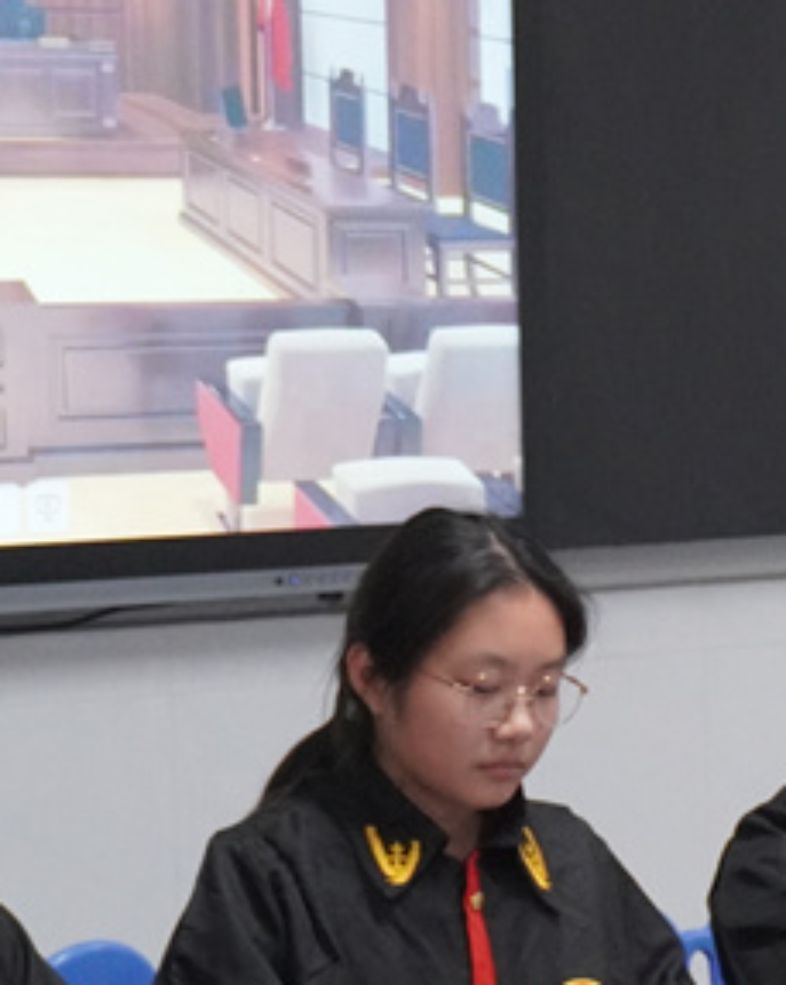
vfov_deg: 11.7
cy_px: 767
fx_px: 4806
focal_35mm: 165
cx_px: 913
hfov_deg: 9.2
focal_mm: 42
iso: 5000
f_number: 5.6
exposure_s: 1/160
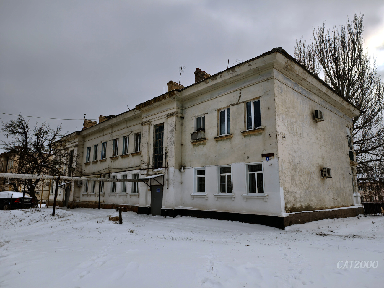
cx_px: 192
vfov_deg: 58.9
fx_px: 255
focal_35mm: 23
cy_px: 144
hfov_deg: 73.9
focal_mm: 6.54
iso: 71
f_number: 1.57
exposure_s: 1/3390
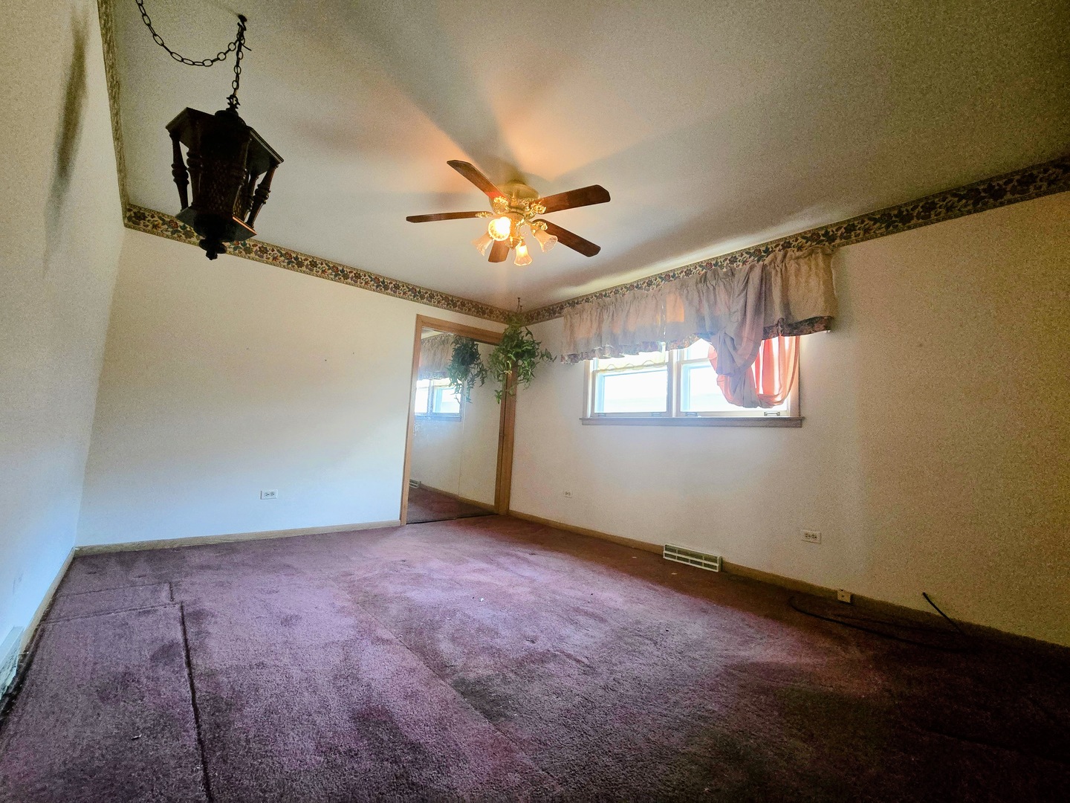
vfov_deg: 89.9
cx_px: 535
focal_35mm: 13
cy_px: 402
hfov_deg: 106.2
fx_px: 402
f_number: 2.2
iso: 1000
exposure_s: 1/60
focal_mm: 2.2
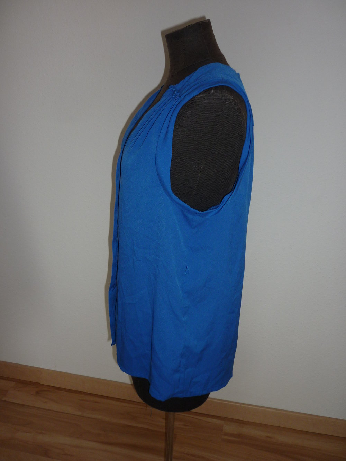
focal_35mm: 33
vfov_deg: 55.3
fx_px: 440
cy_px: 230
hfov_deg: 43.0
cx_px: 173
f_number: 2.8
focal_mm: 5.5
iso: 100
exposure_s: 1/30
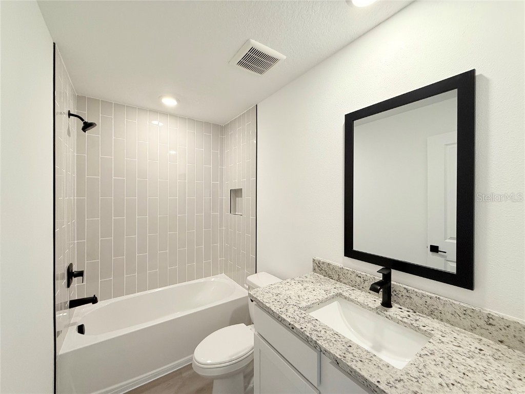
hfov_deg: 102.1
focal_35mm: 14
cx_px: 262
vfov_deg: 85.7
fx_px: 212
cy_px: 197
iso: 160
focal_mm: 2.22
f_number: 2.2
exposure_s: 1/120
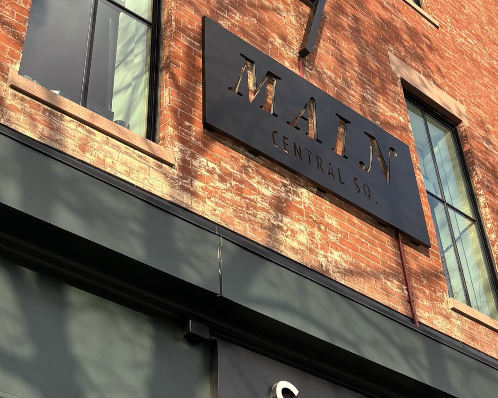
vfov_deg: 24.3
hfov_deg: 30.9
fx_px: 899
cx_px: 295
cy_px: 42
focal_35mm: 61
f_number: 1.6
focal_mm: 5.96
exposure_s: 1/831
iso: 50
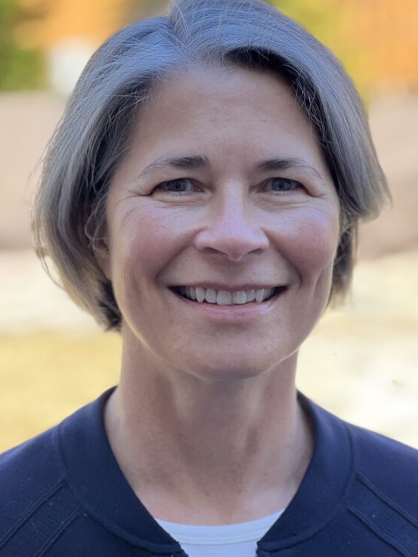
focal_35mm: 107
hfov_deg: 13.8
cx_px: 228
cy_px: 245
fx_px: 1722
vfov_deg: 18.4
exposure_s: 1/121
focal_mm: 9
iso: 64
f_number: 2.8
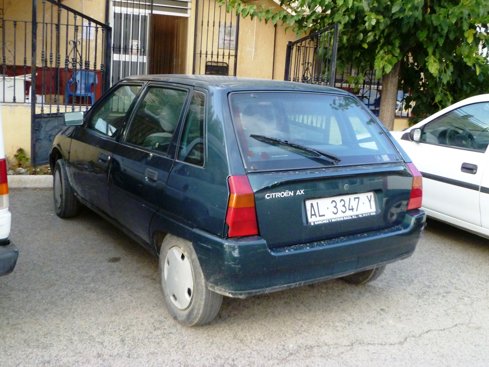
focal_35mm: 30
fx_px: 424
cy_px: 184
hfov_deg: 60.0
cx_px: 244
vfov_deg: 46.8
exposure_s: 1/160
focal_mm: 5.4
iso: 320
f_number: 3.4
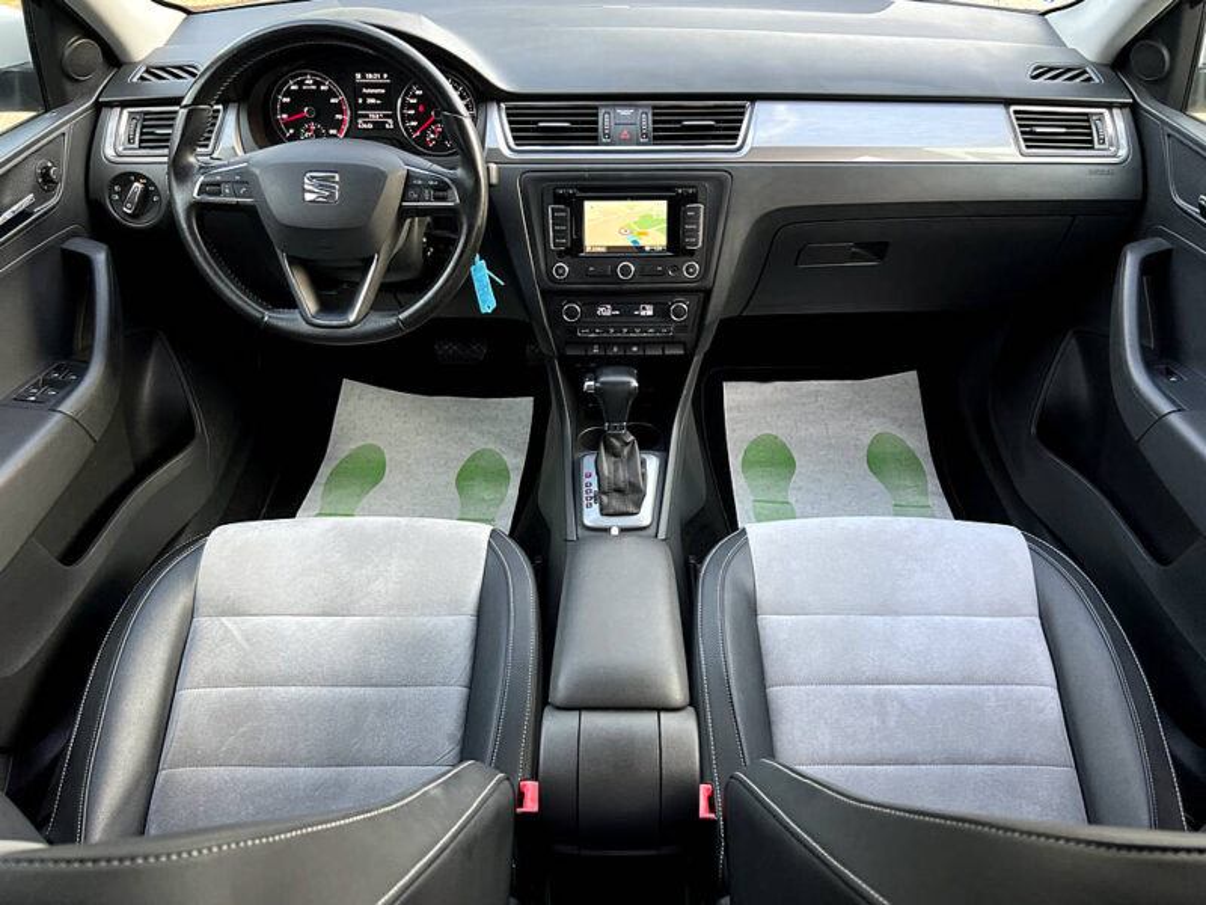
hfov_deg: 67.3
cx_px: 603
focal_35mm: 26
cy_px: 452
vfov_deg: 53.1
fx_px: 906
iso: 50
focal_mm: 5.7
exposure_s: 1/75
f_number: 1.5
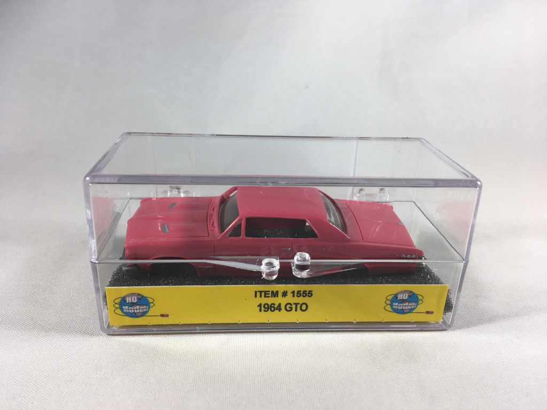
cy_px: 205
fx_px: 458
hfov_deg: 61.7
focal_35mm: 29
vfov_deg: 48.2
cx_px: 274
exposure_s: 1/120
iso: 32
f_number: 2.2
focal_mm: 4.15
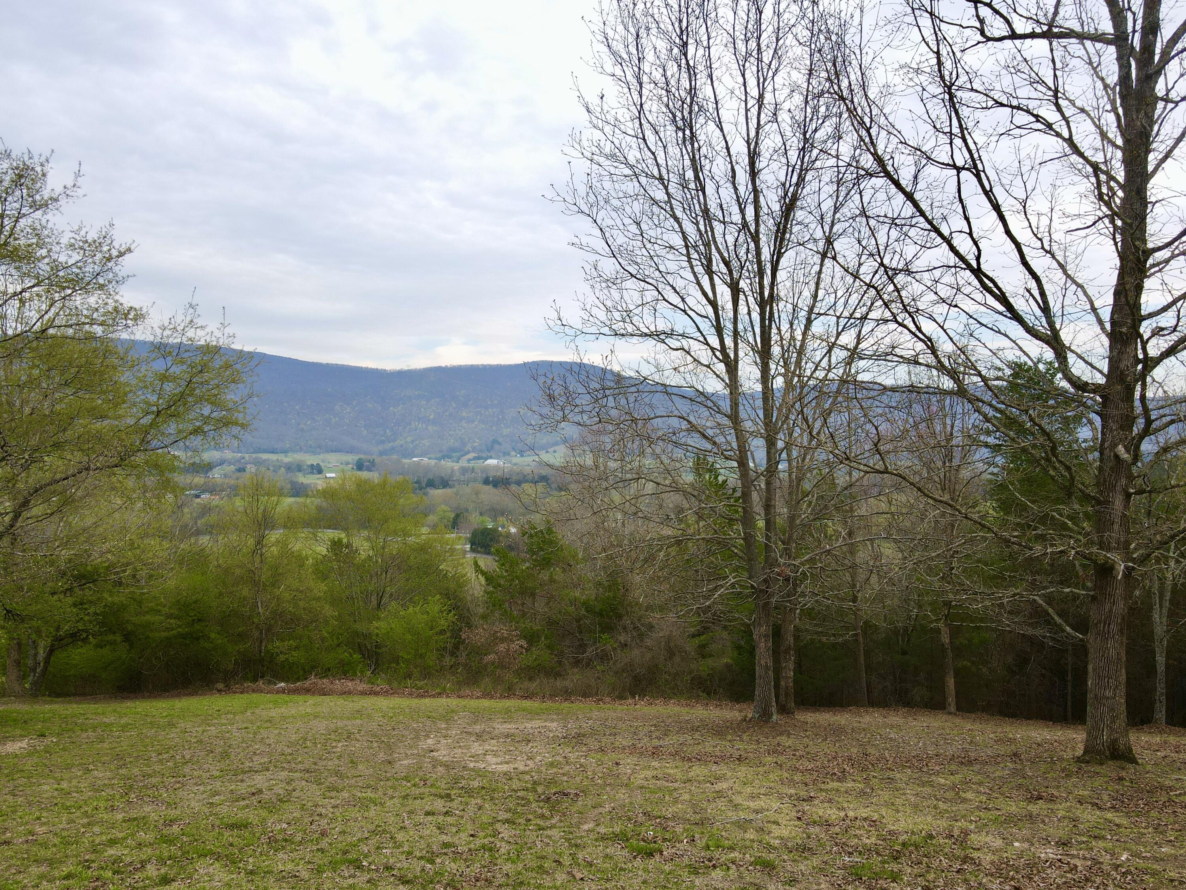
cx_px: 593
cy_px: 445
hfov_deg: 71.6
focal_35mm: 24
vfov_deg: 56.8
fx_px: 822
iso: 100
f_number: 2.8
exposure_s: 1/160
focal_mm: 4.5
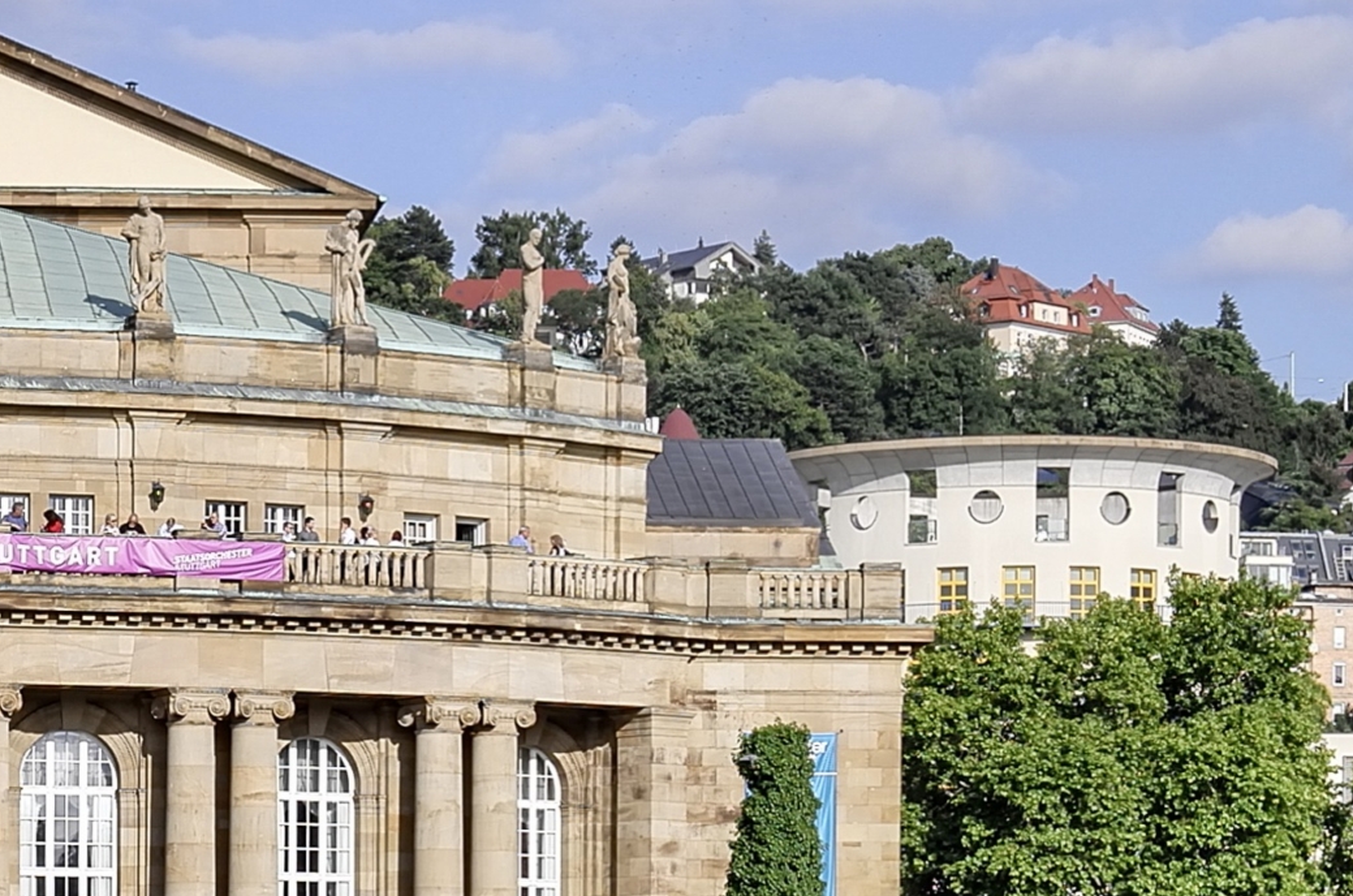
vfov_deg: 7.5
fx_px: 6788
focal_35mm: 181
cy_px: 684
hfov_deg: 11.1
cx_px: -366
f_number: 7.5
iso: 100
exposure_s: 1/125
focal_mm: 31.9
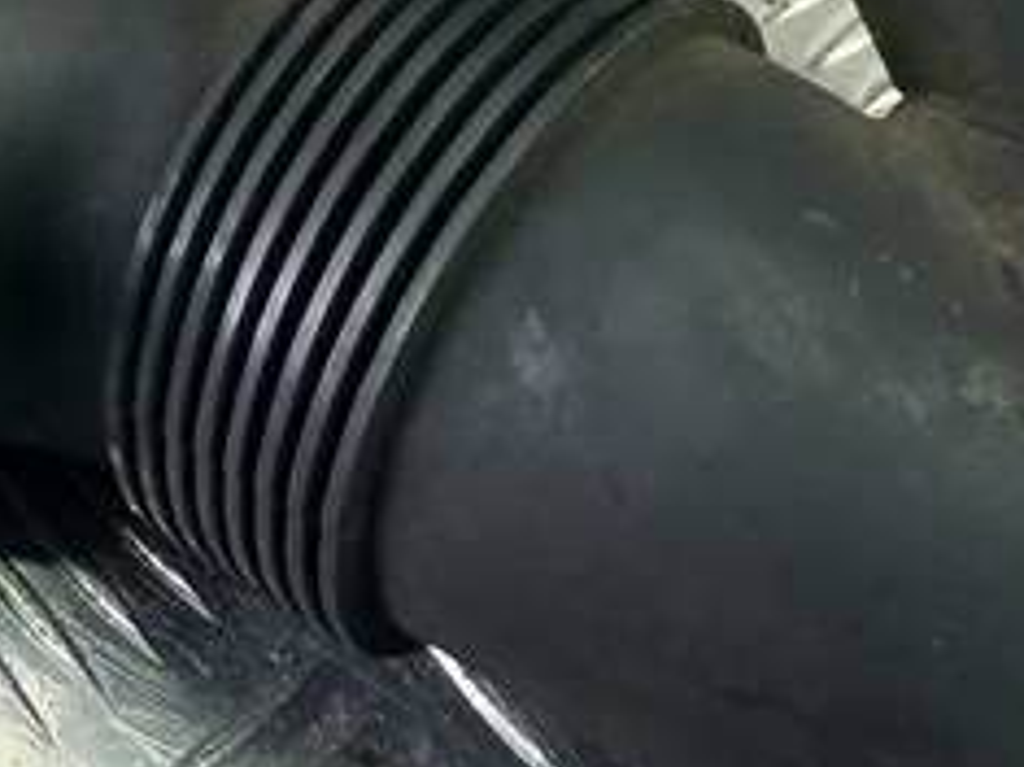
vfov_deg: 13.5
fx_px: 3223
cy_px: 122
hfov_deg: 17.3
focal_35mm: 109
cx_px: -183
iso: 80
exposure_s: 1/50
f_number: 1.8
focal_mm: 4.6
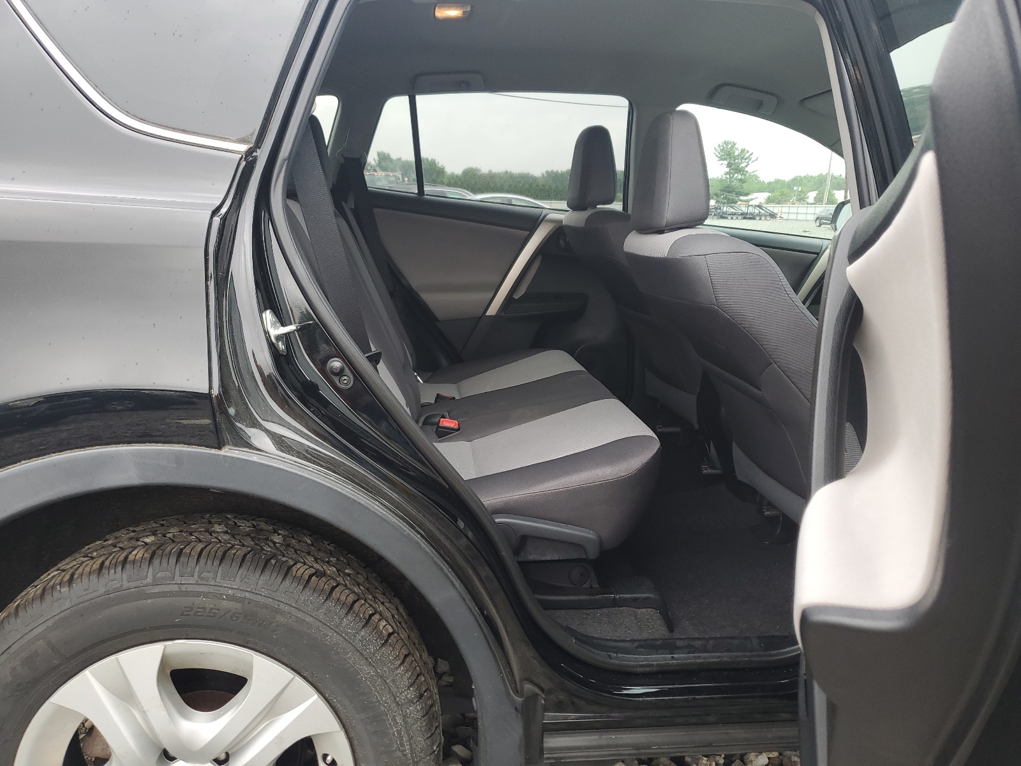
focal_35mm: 26
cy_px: 383
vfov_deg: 53.1
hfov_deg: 67.3
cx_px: 510
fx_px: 767
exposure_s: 1/172
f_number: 1.5
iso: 50
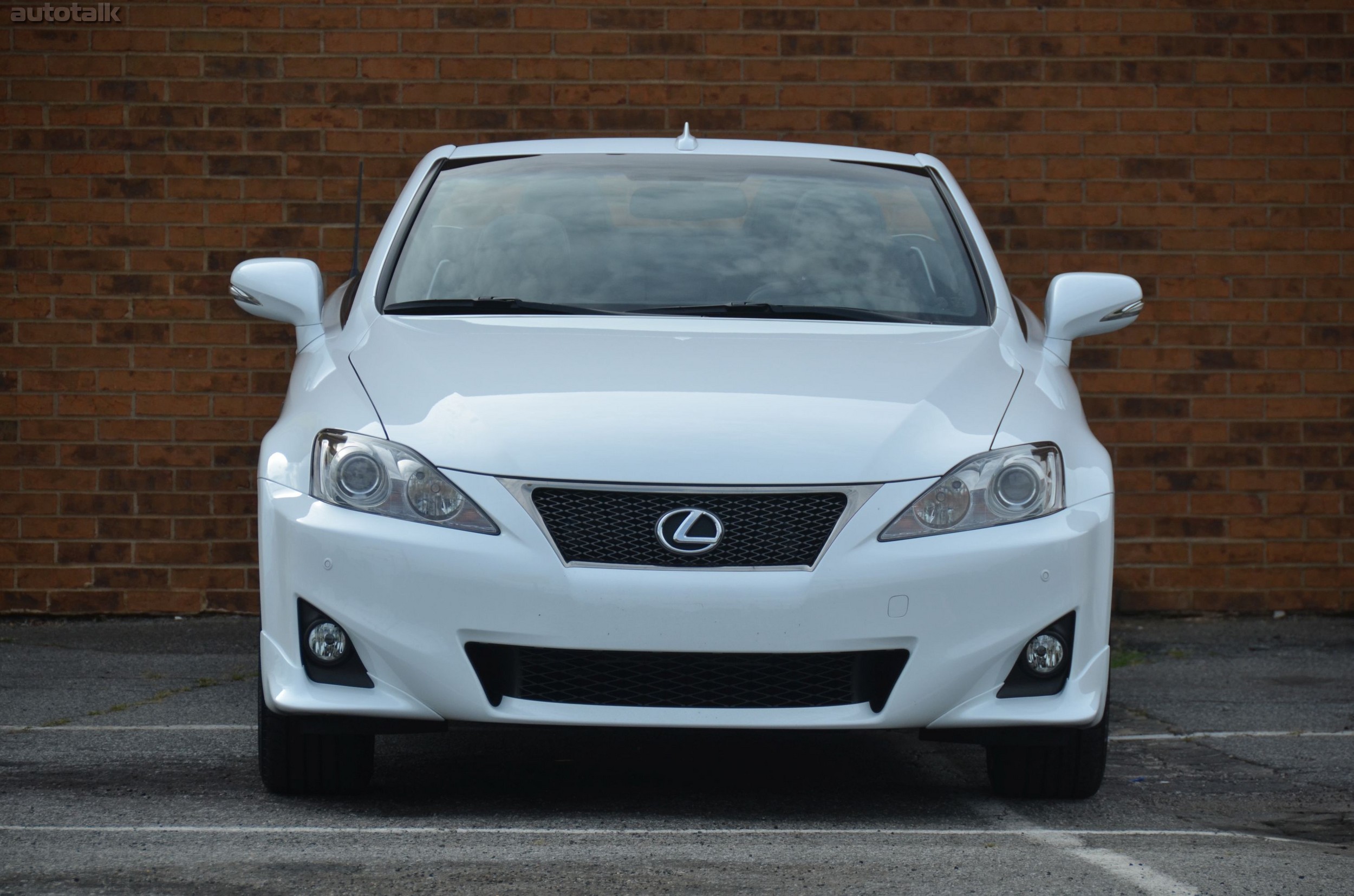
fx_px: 7601
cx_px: 677
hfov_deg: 10.2
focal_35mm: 202
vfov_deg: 6.8
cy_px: 448
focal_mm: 135
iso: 400
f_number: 5.6
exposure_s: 1/1600
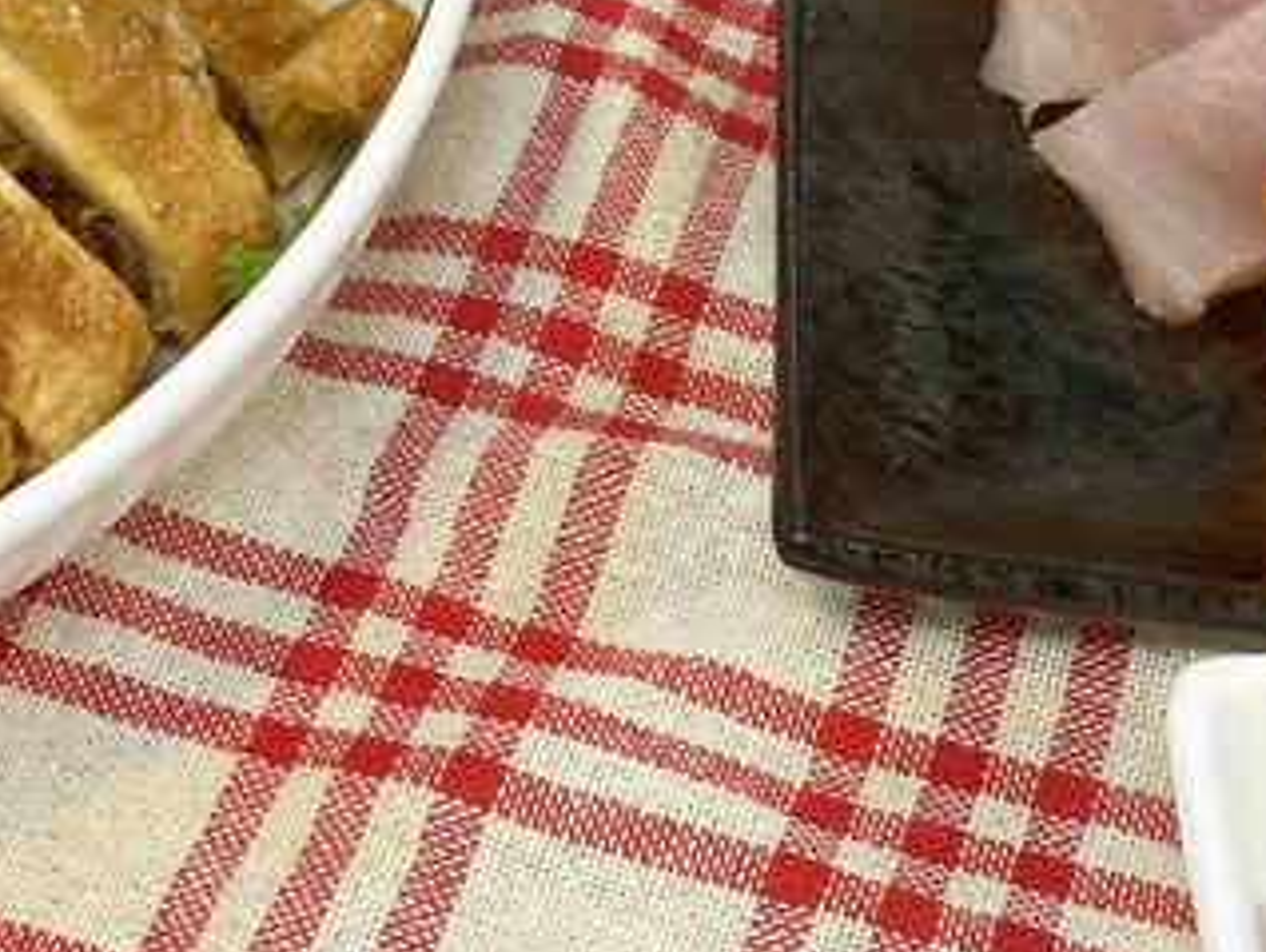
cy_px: -44
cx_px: 529
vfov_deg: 14.8
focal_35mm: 98
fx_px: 3587
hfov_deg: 20.0
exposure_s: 1/120
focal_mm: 4.25
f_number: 1.8
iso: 80
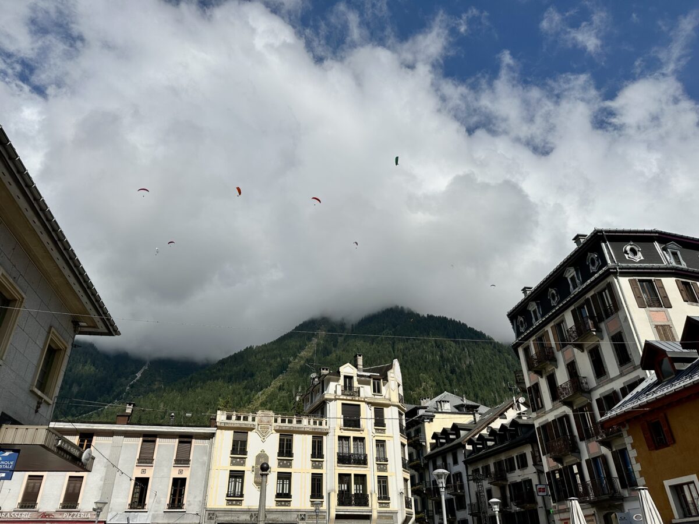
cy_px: 262
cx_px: 350
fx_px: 485
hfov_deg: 71.6
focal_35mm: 24
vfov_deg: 56.8
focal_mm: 6.86
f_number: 1.78
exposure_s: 1/13699
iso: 80
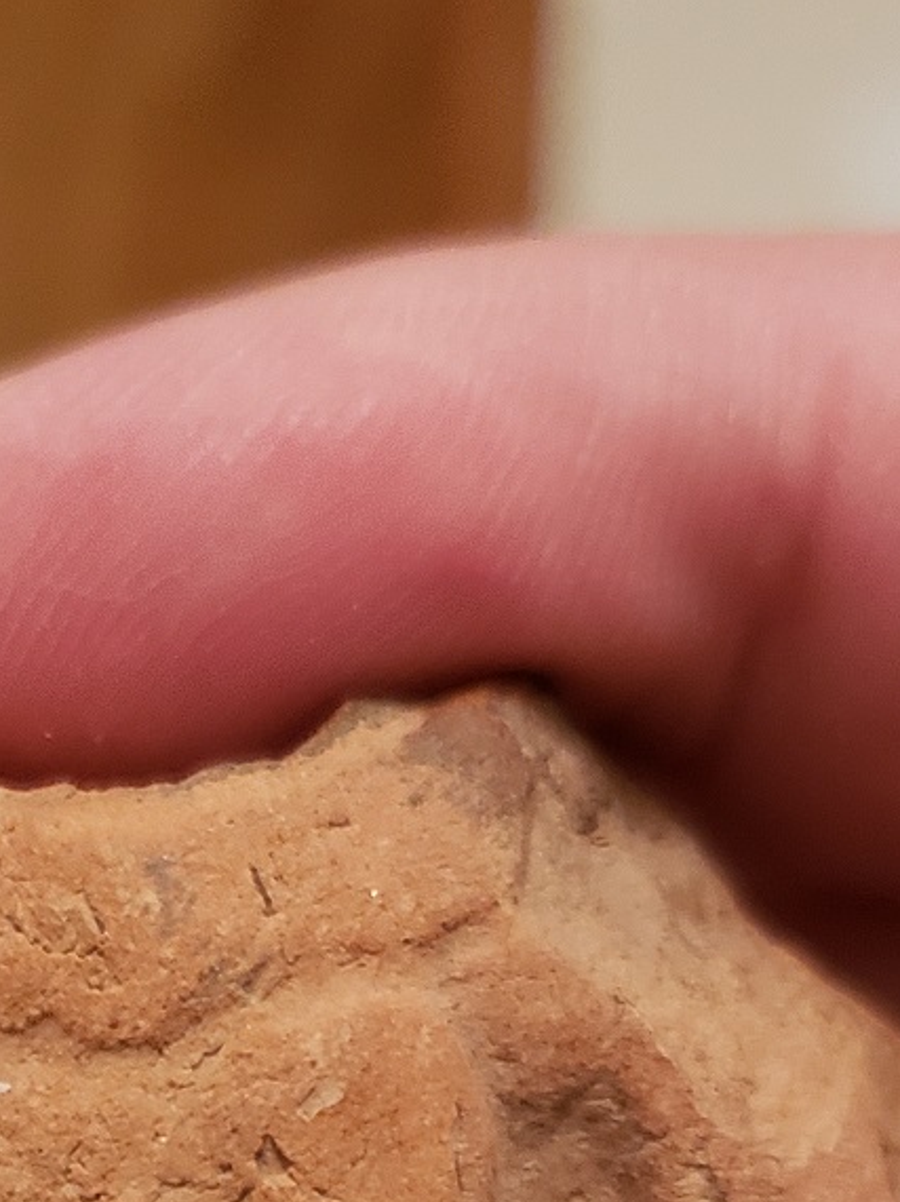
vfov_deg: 19.5
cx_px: 21
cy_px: 1598
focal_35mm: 92
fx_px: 3192
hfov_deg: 15.8
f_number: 1.5
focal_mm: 4.3
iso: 250
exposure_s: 1/60
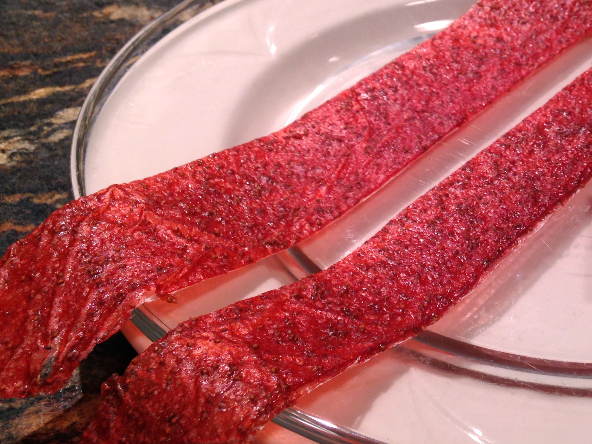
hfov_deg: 34.8
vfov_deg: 27.0
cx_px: 446
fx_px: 923
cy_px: 193
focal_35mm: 54
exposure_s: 1/40
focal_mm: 4.12
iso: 50
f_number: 2.4
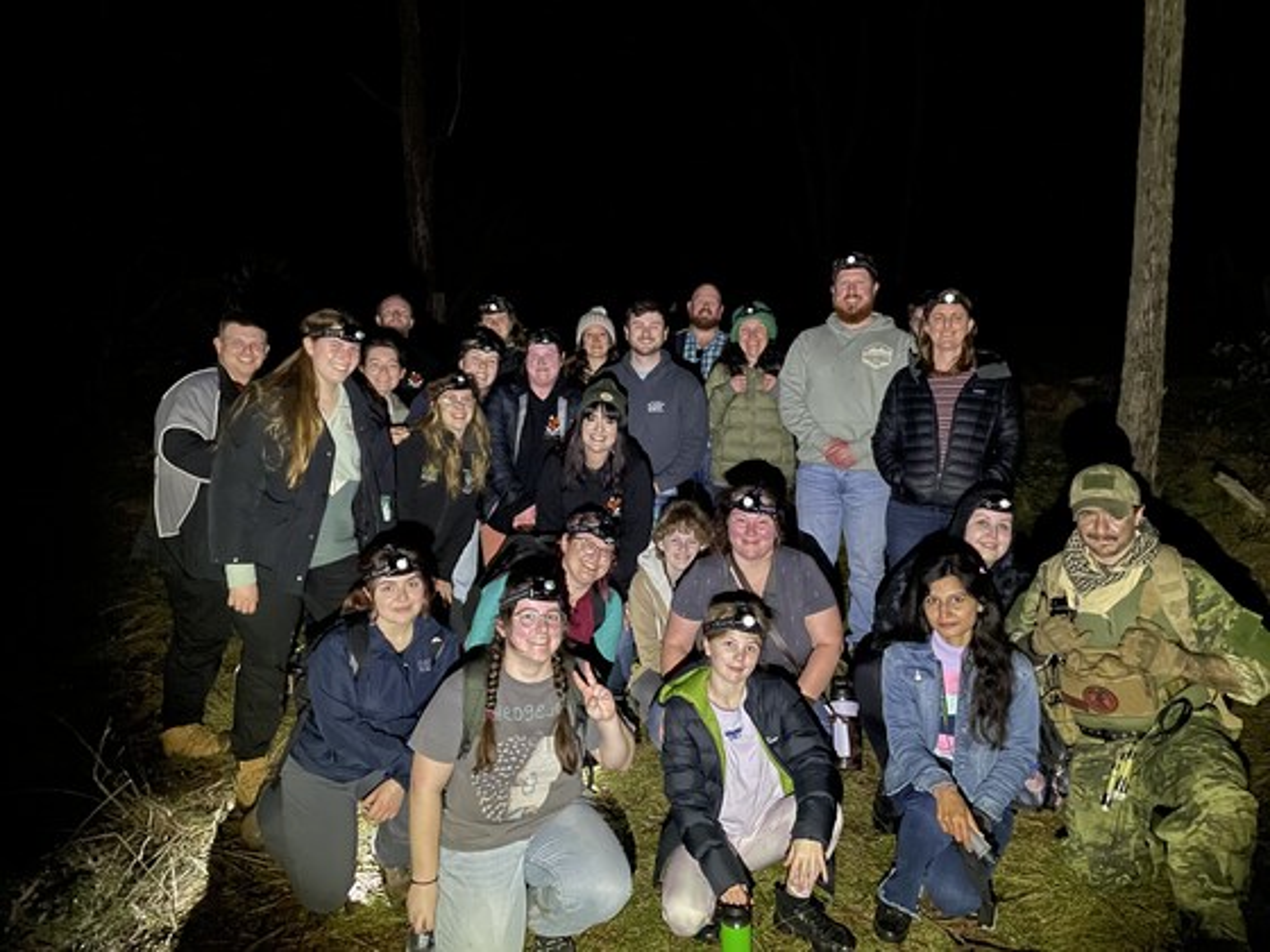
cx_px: 635
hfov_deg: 67.3
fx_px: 954
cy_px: 476
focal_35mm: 26
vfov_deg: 53.1
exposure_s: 1/7
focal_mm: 4.2
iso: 1600
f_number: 1.6
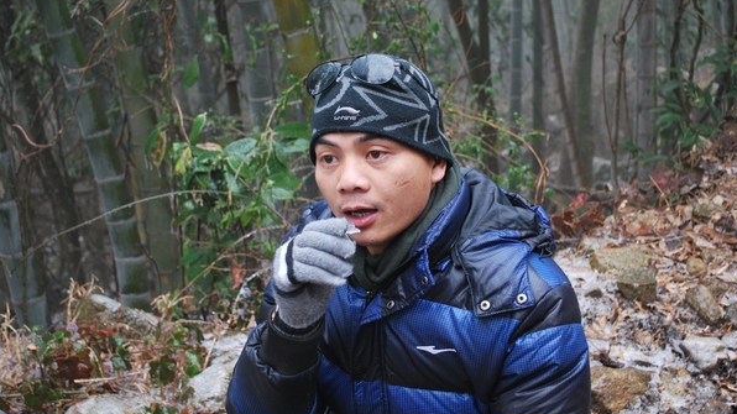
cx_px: 370
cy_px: 218
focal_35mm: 57
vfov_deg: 21.1
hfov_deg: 36.6
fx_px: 1114
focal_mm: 36
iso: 400
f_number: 5.3
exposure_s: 1/15
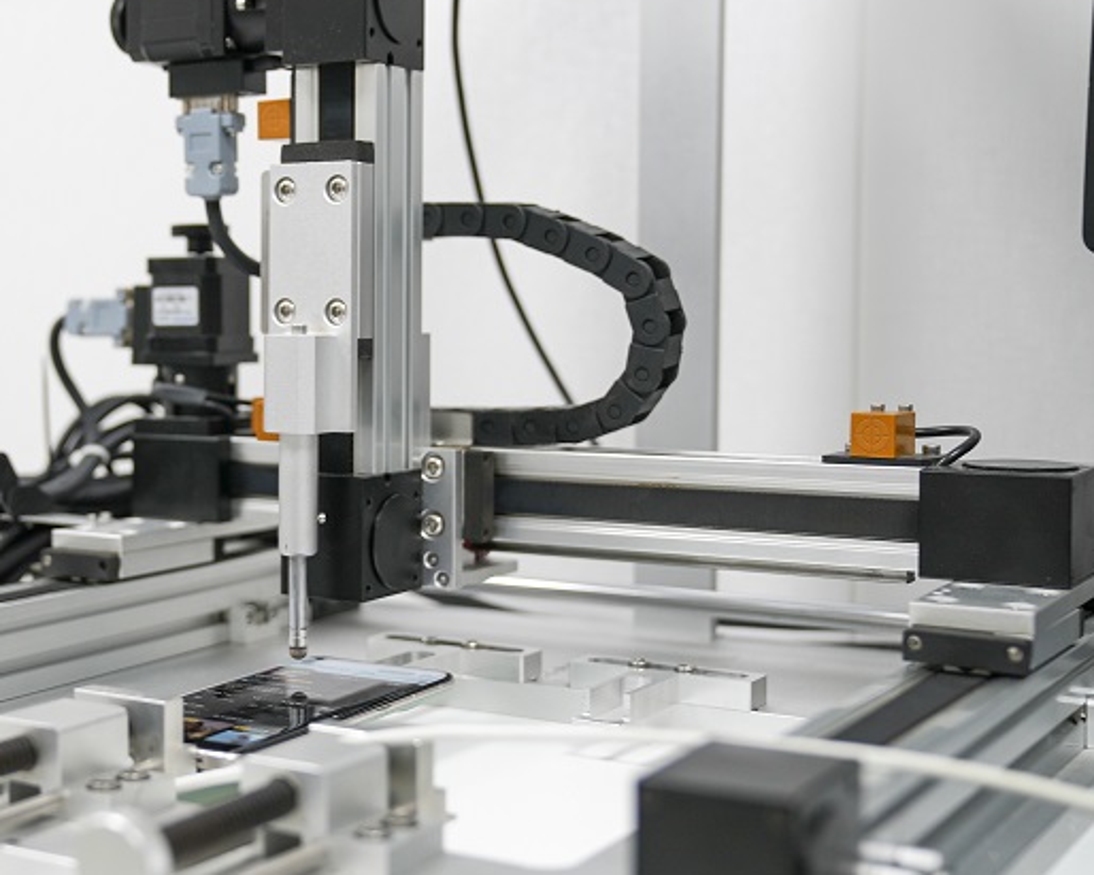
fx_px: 1845
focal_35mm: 57
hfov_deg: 32.3
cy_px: 400
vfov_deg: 26.7
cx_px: 255
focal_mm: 39
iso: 320
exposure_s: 1/100
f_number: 2.8
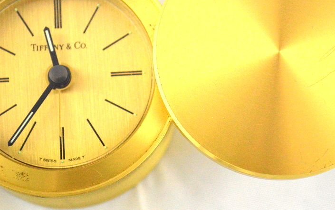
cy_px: 55
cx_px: 169
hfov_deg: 20.0
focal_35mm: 104
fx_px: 950
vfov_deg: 12.6
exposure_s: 1/500
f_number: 5.6
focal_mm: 48
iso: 2500
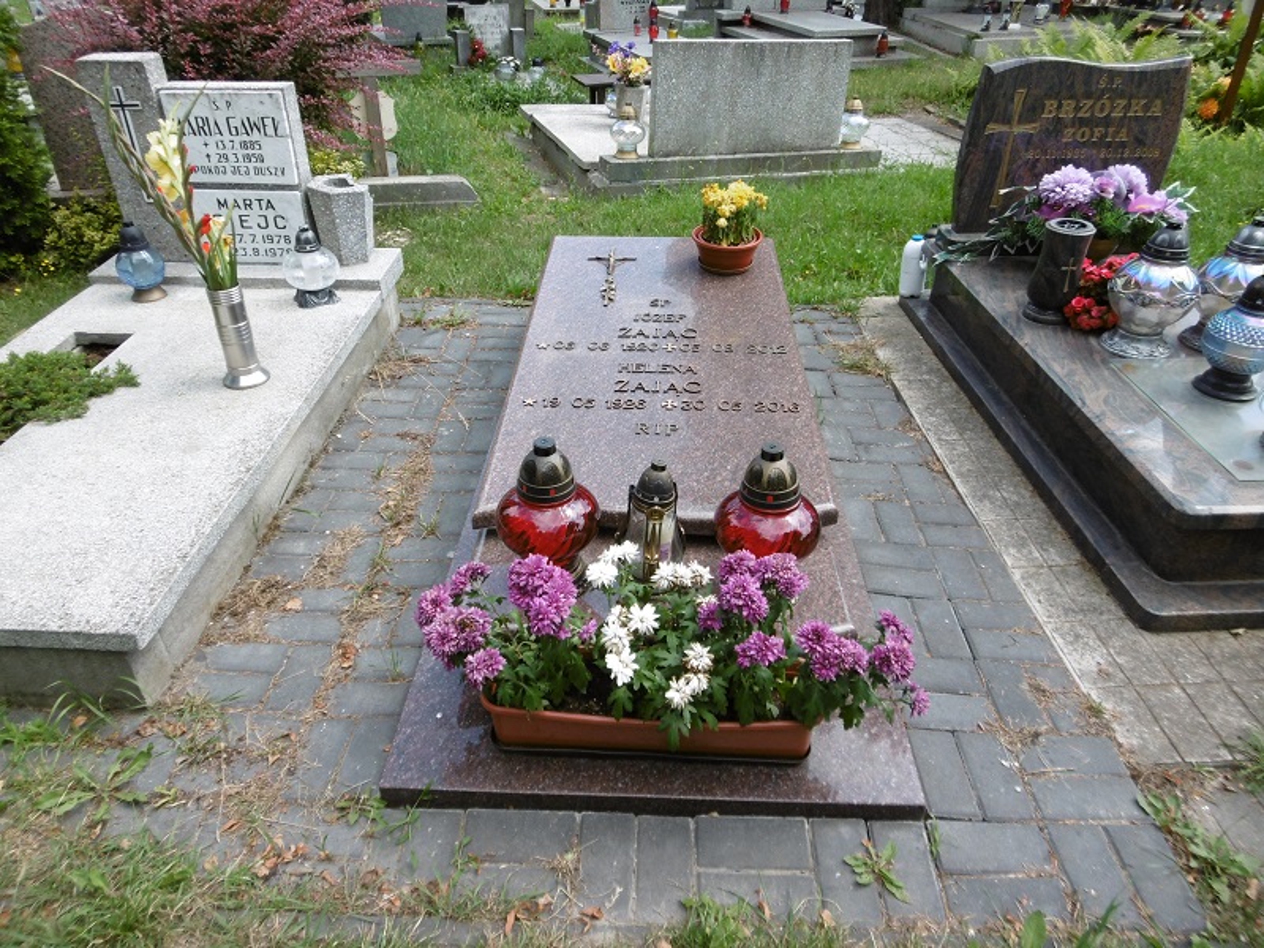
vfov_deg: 56.8
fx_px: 876
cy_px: 474
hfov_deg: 71.6
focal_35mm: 24
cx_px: 632
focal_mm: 4.3
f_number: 3.1
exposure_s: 1/400
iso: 100
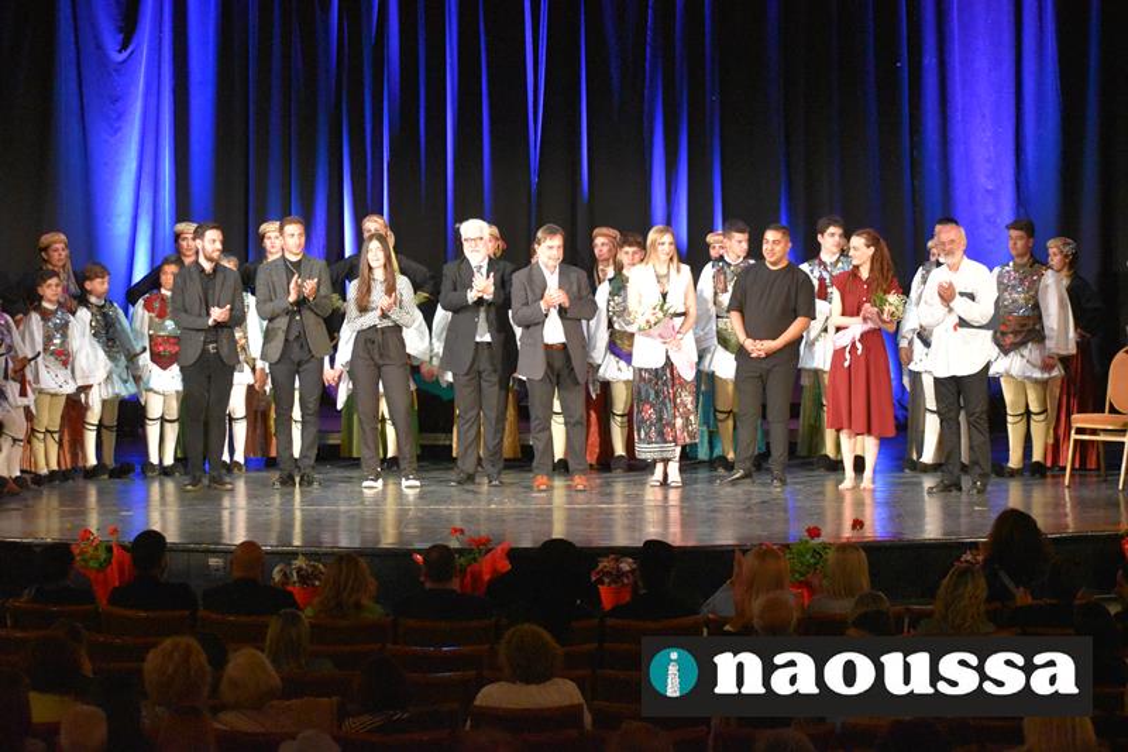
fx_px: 3524
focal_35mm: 112
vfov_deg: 12.2
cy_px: 376
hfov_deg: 18.2
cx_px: 564
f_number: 4.8
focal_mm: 75
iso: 5600
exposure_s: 1/125
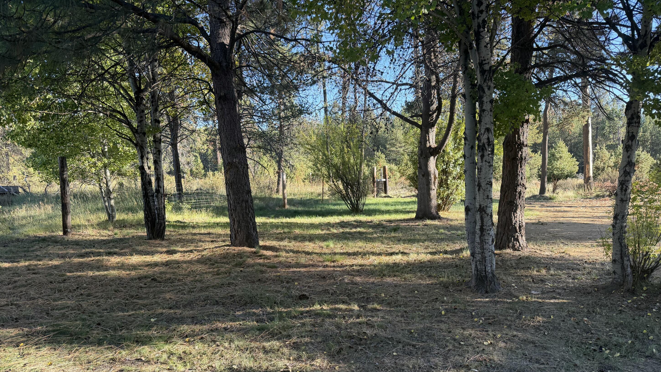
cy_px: 243
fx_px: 473
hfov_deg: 69.9
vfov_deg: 42.4
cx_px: 334
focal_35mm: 27
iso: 100
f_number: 1.78
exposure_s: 1/473
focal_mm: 6.76
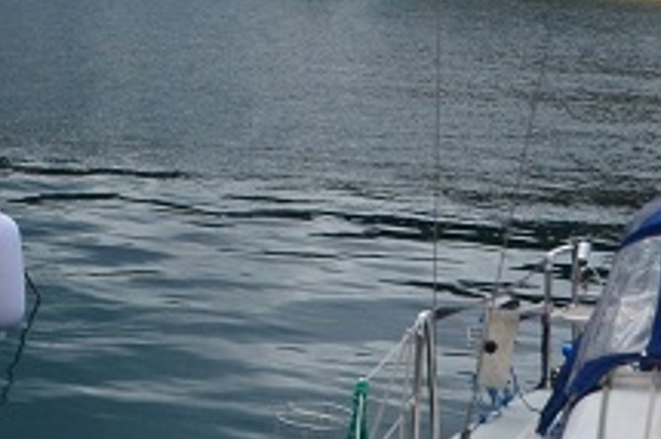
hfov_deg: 18.1
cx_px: -241
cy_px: -63
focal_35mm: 104
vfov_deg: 12.8
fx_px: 1914
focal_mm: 15
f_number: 5.6
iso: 400
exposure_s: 1/1250
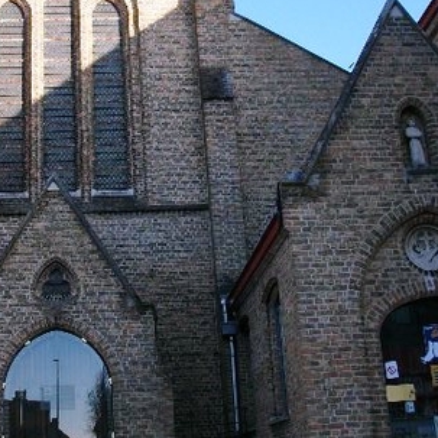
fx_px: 802
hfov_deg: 30.3
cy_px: 160
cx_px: 134
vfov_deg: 30.4
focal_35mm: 56
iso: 80
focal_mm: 5.7
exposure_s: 1/320
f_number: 2.9
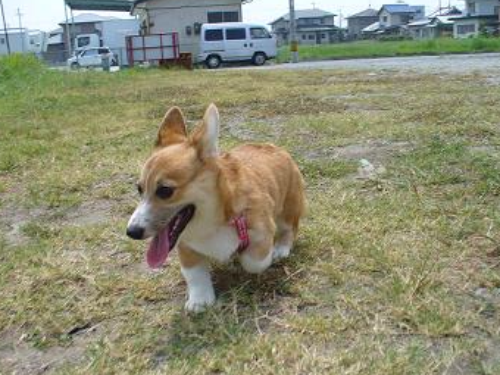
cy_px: 214
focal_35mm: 46
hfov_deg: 41.0
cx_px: 304
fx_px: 664
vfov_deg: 31.5
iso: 80
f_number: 5.6
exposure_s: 1/400
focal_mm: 6.1
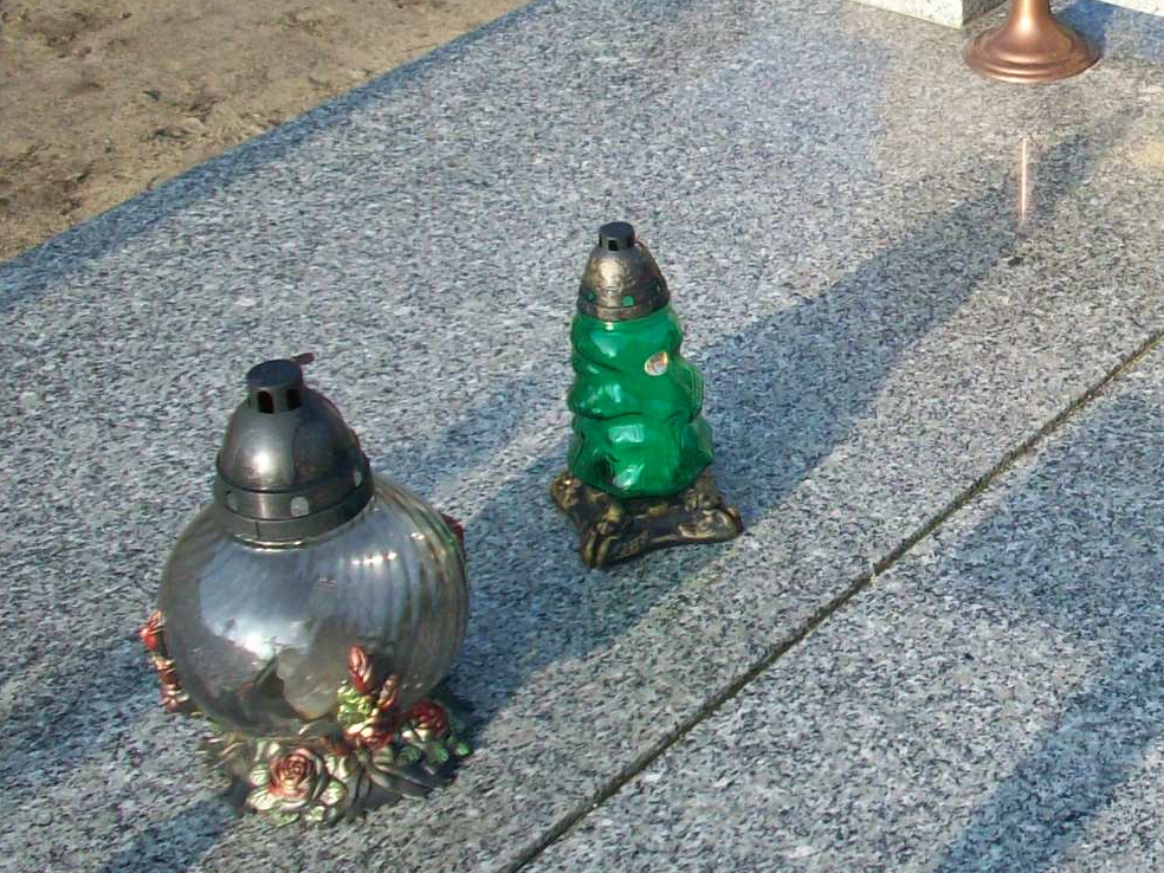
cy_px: 239
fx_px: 2589
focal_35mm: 77
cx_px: 1113
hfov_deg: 24.4
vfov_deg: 19.0
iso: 80
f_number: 2.8
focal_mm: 6.2
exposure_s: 1/544
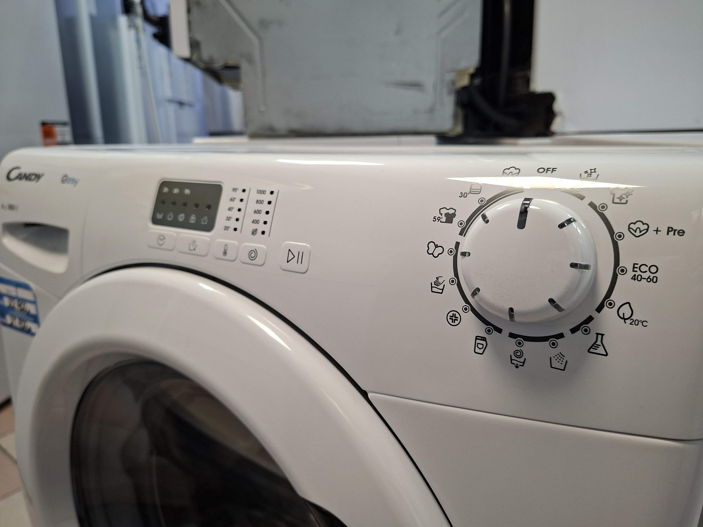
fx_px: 467
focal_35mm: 23
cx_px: 352
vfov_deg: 58.9
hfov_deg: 73.9
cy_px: 264
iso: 200
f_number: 1.8
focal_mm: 5.54
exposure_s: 1/50
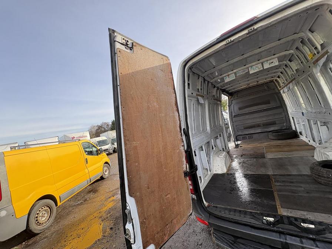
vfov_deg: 85.7
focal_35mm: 14
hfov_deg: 102.1
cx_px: 166
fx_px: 134
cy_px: 124
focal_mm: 2.22
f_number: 2.2
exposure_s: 1/215
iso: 50
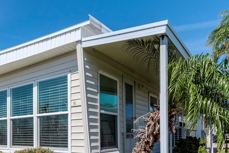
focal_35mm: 31
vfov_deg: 39.3
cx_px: 39
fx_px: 197
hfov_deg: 55.1
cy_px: 137
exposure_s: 1/1250
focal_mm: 10
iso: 500
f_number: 7.1
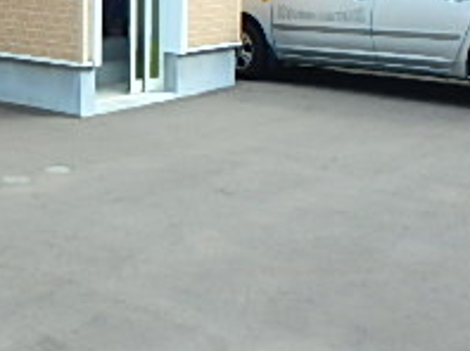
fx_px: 922
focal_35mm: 68
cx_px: 126
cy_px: -36
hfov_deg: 28.2
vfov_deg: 20.6
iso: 125
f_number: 3.5
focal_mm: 3.7
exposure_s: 1/320
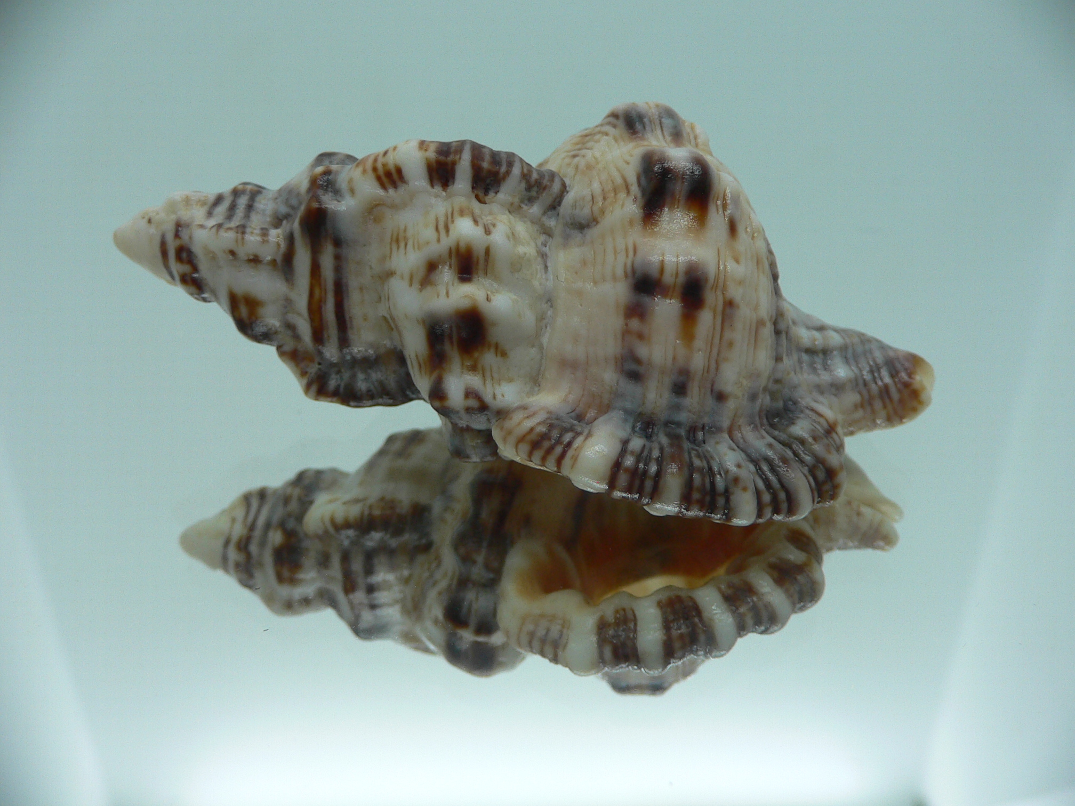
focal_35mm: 35
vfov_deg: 40.7
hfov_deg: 52.6
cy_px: 403
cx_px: 538
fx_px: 1087
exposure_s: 1/60
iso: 80
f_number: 2.8
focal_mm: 4.6
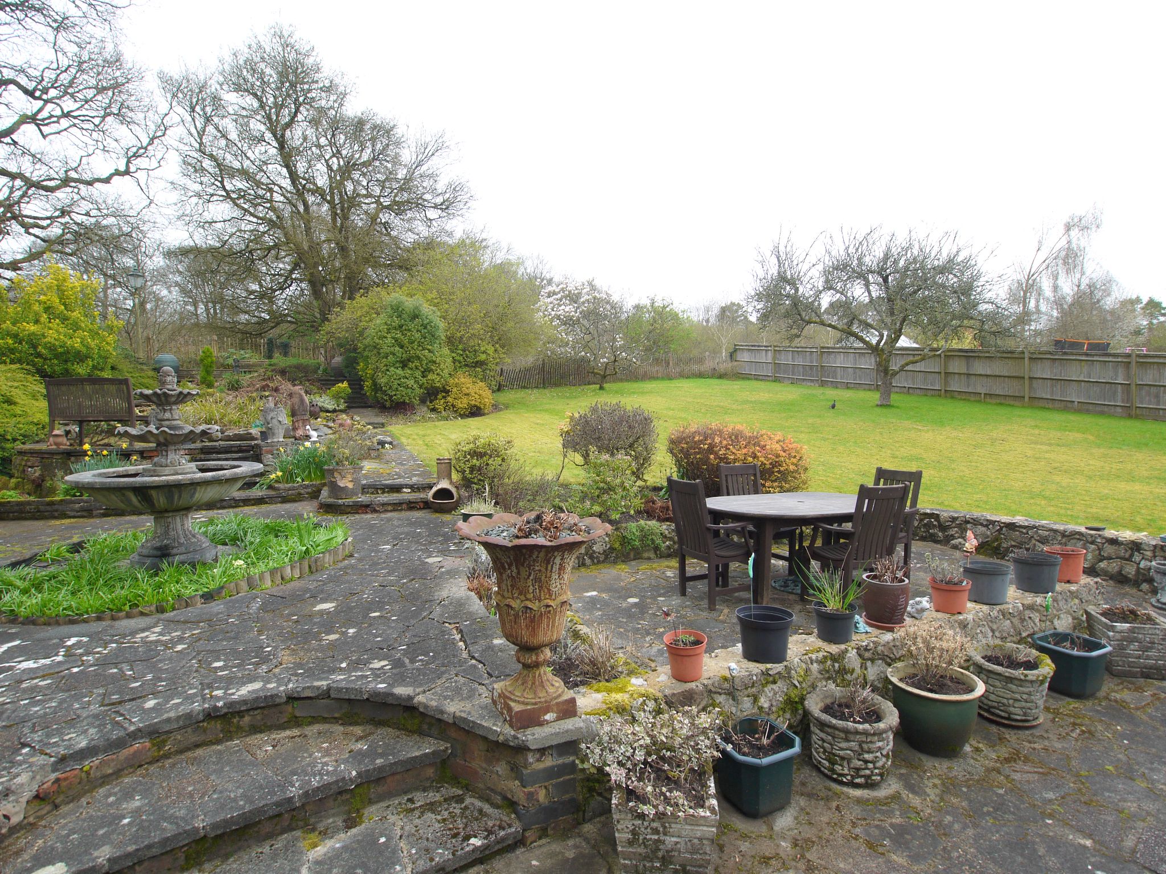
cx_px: 583
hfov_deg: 87.8
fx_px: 606
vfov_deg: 71.6
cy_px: 437
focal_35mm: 18
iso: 100
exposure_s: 1/125
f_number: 5
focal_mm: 9
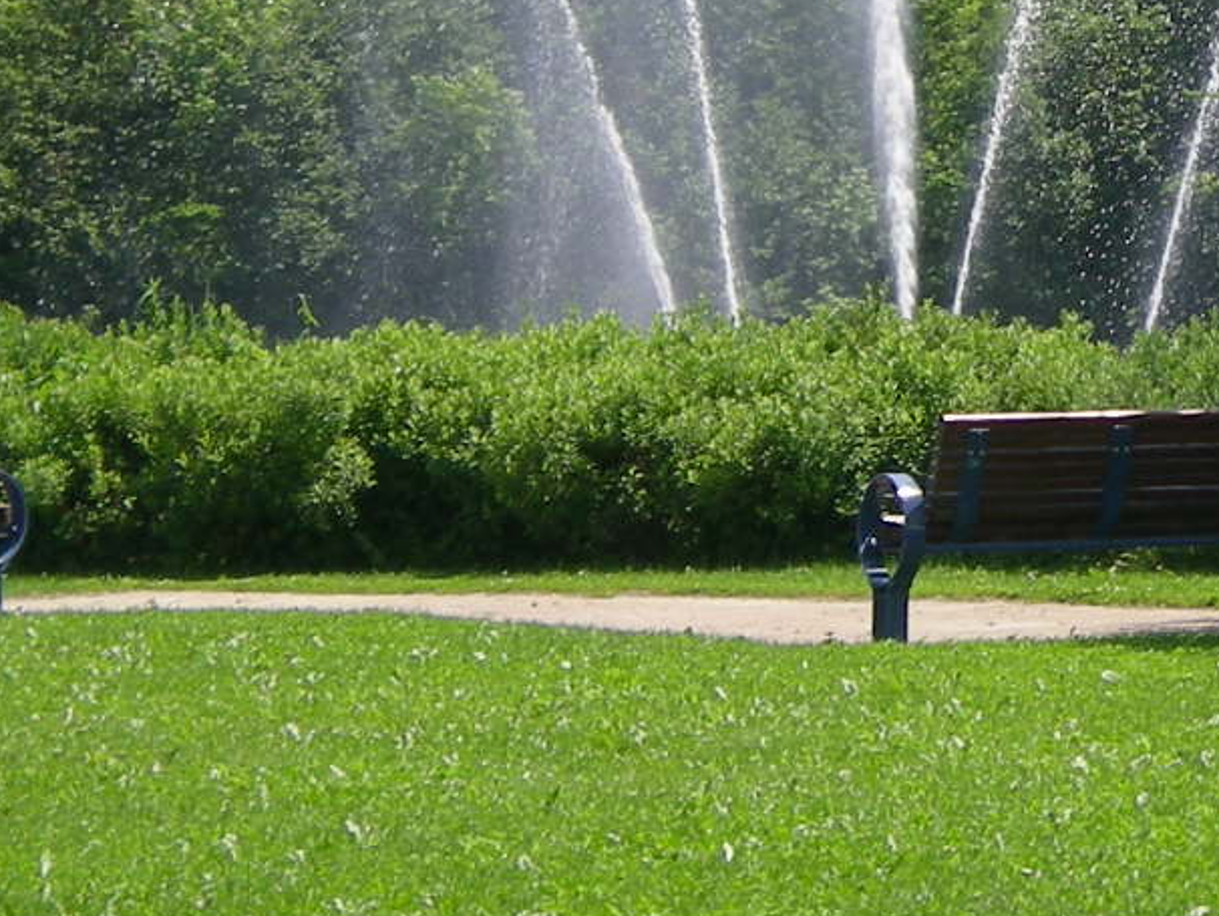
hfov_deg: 6.7
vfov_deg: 5.1
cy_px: 40
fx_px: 10357
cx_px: 1312
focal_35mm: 294
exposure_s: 1/225
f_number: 5.1
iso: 50
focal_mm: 14.3
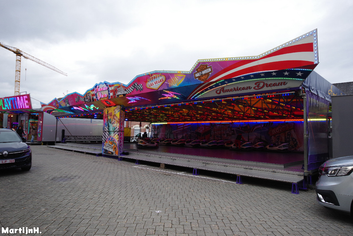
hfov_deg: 73.7
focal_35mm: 24
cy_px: 118
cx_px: 176
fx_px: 235
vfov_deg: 53.1
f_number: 8
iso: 800
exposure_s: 1/200
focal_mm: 16
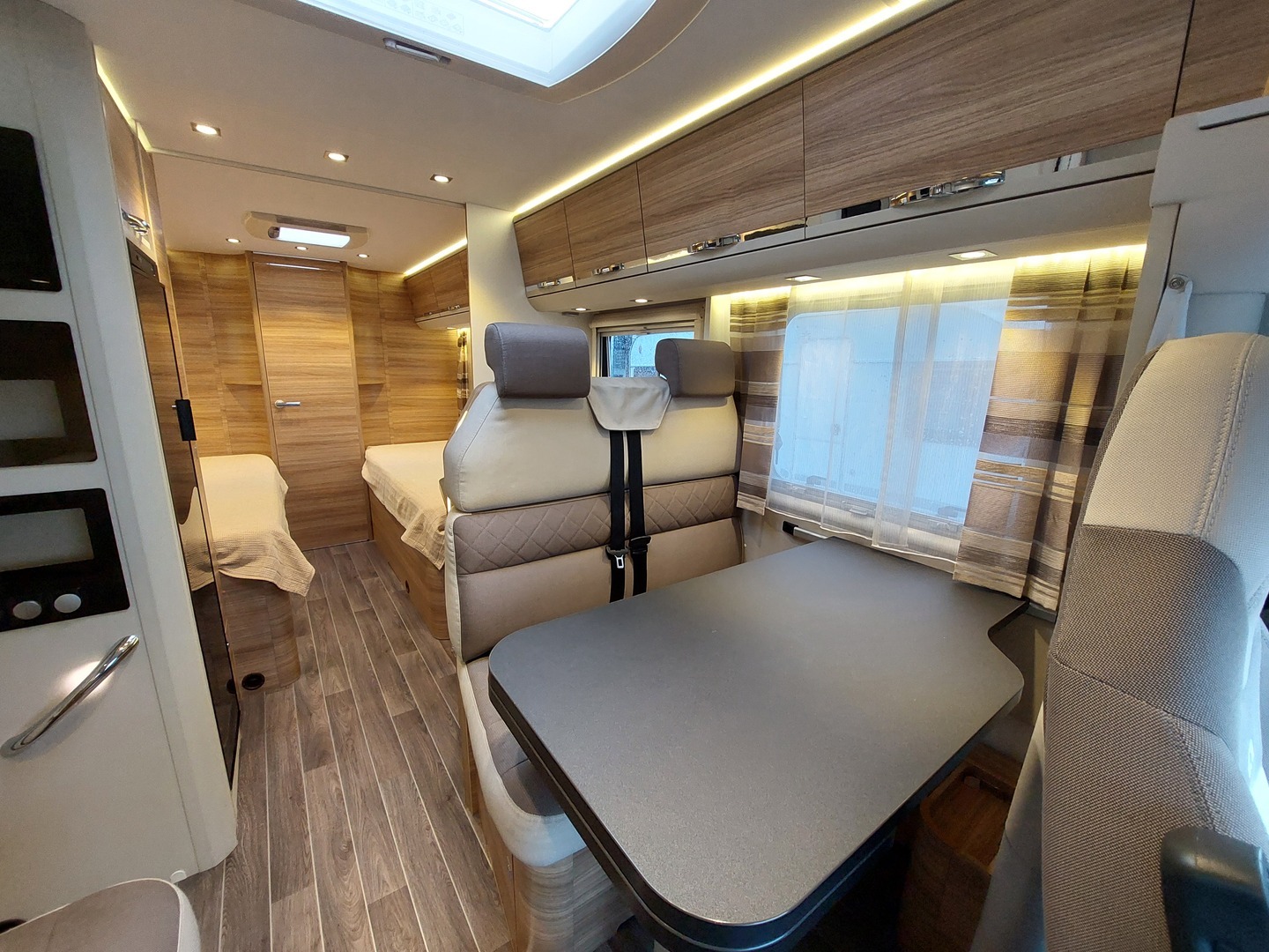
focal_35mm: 13
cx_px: 634
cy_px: 476
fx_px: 477
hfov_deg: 106.2
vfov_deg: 89.9
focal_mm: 1.74
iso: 200
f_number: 2.2
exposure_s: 1/50
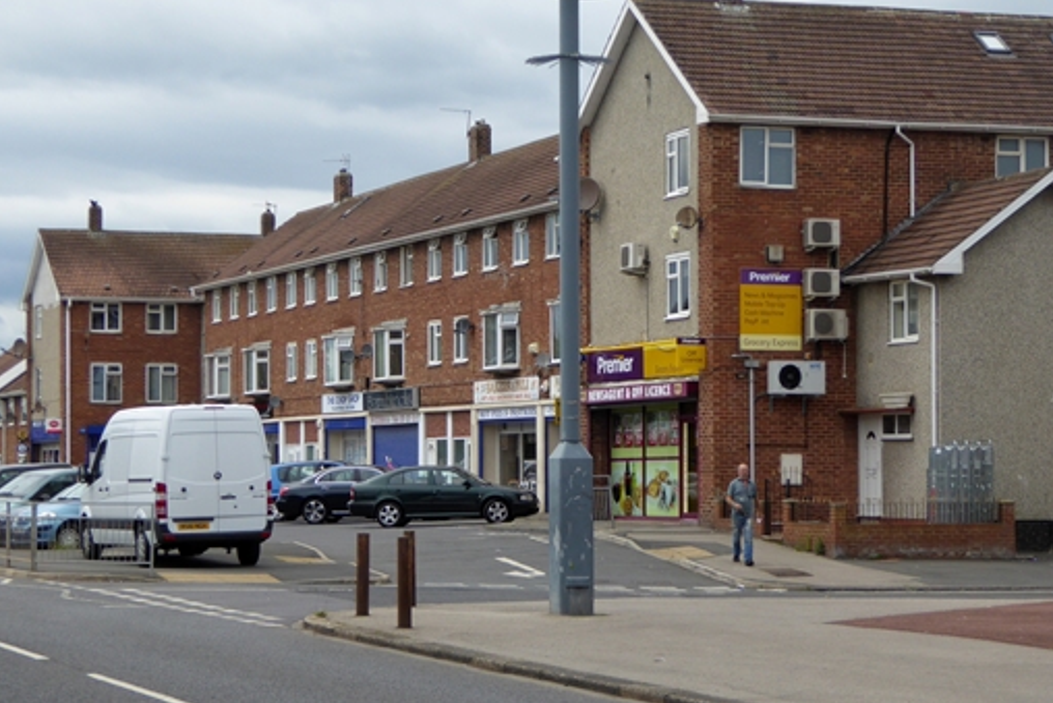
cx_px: 462
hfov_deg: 21.0
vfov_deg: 14.1
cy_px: 379
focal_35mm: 97
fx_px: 2838
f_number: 4.6
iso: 100
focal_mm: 13.2
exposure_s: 1/500
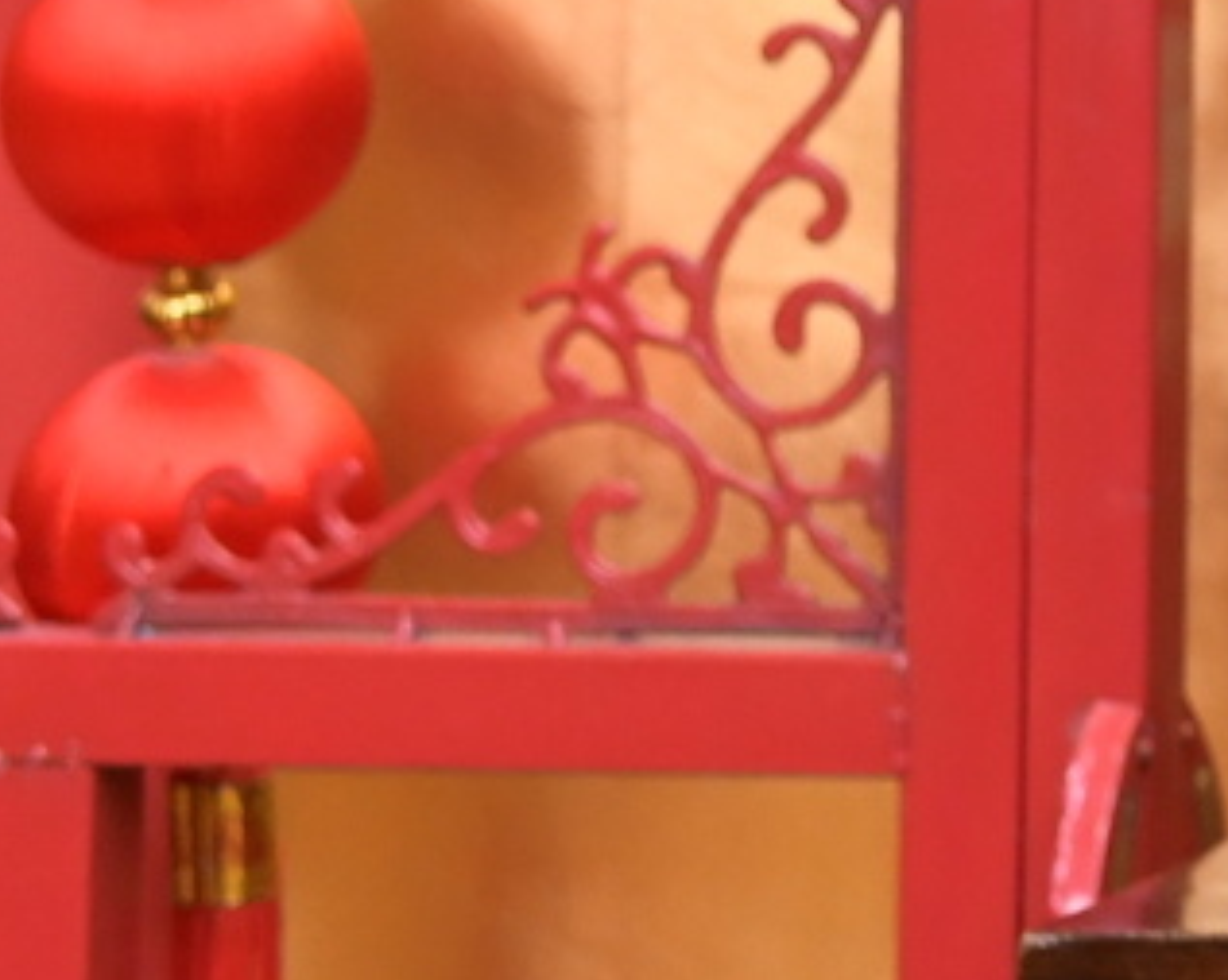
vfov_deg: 6.0
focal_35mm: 249
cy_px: -1081
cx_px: 4525
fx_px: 9041
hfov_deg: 6.6
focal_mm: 35
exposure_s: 1/200
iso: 1000
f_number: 4.5
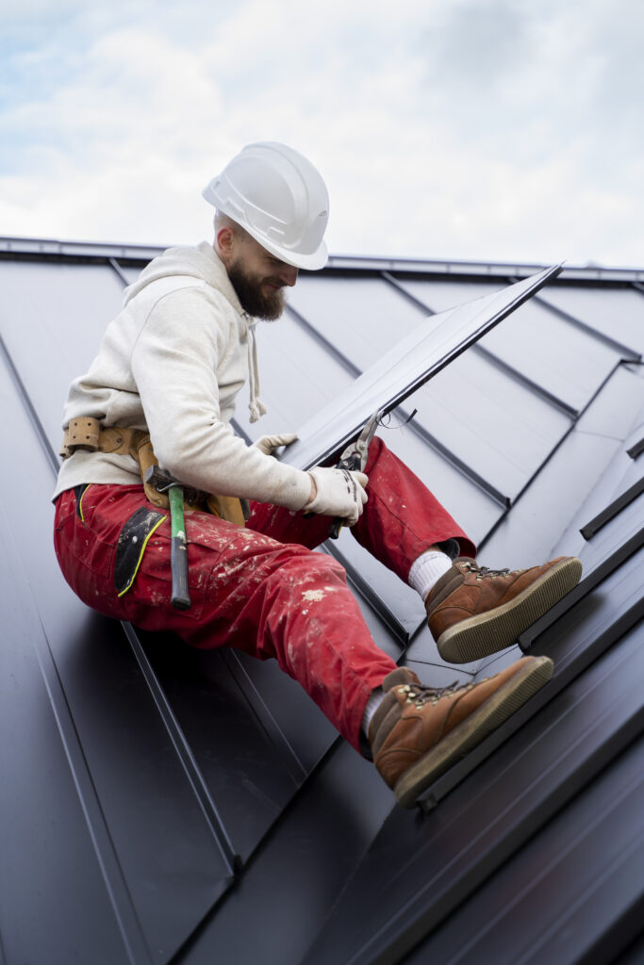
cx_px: 322
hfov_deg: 19.5
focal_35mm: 70
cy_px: 482
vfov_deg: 28.8
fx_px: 1878
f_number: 3.5
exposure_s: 1/200
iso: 200
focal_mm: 70
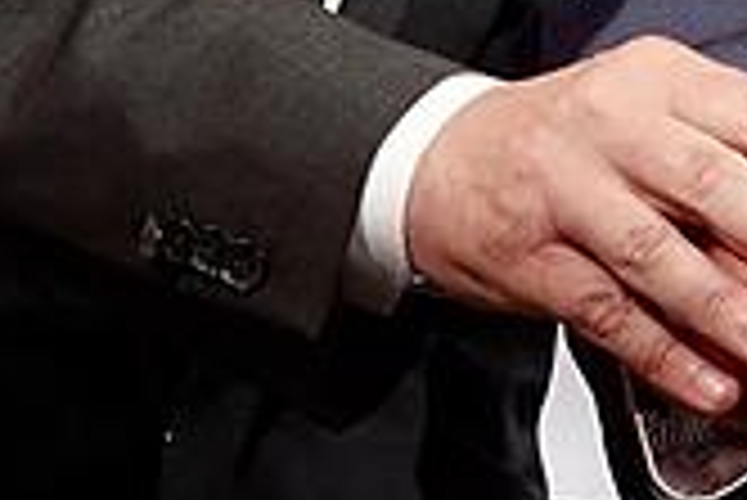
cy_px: -673
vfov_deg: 3.0
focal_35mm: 458
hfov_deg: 4.5
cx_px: 1082
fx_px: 9512
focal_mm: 29.67
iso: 800
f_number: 4
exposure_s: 1/80
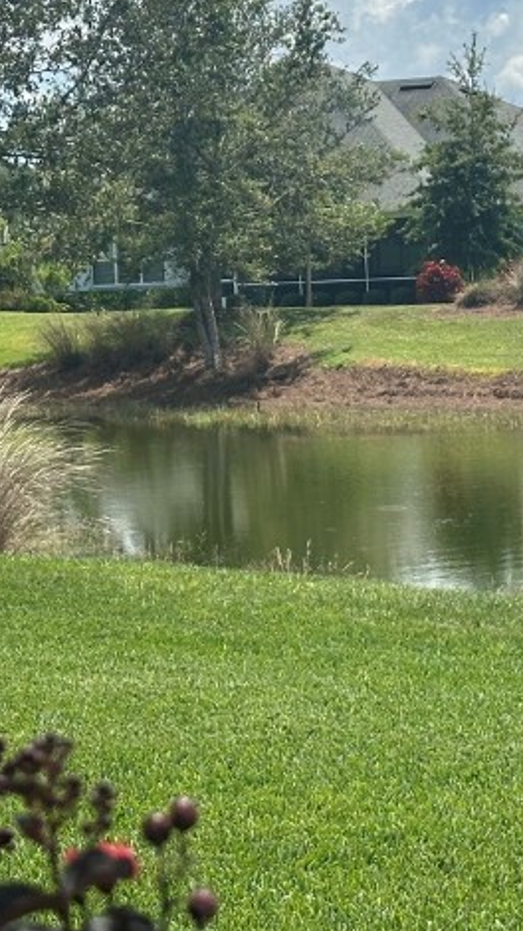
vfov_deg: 18.7
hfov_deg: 10.6
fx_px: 2814
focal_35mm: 114
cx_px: 432
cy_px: 263
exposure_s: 1/4566
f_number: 1.78
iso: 64
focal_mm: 6.86
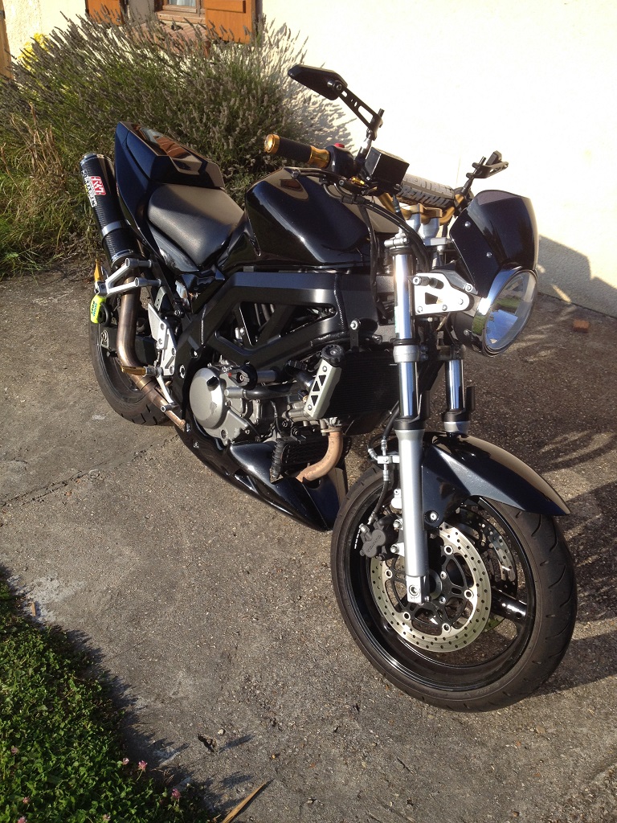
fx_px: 832
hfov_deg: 40.7
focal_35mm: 35
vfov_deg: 52.6
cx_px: 308
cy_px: 412
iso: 50
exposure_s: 1/951
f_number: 2.4
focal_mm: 4.28
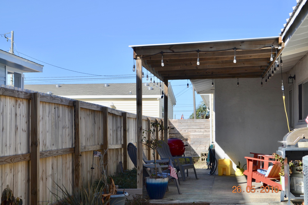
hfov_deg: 29.9
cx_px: 154
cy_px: 102
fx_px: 577
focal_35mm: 68
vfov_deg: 20.2
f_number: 8
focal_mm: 45
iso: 100
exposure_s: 1/250
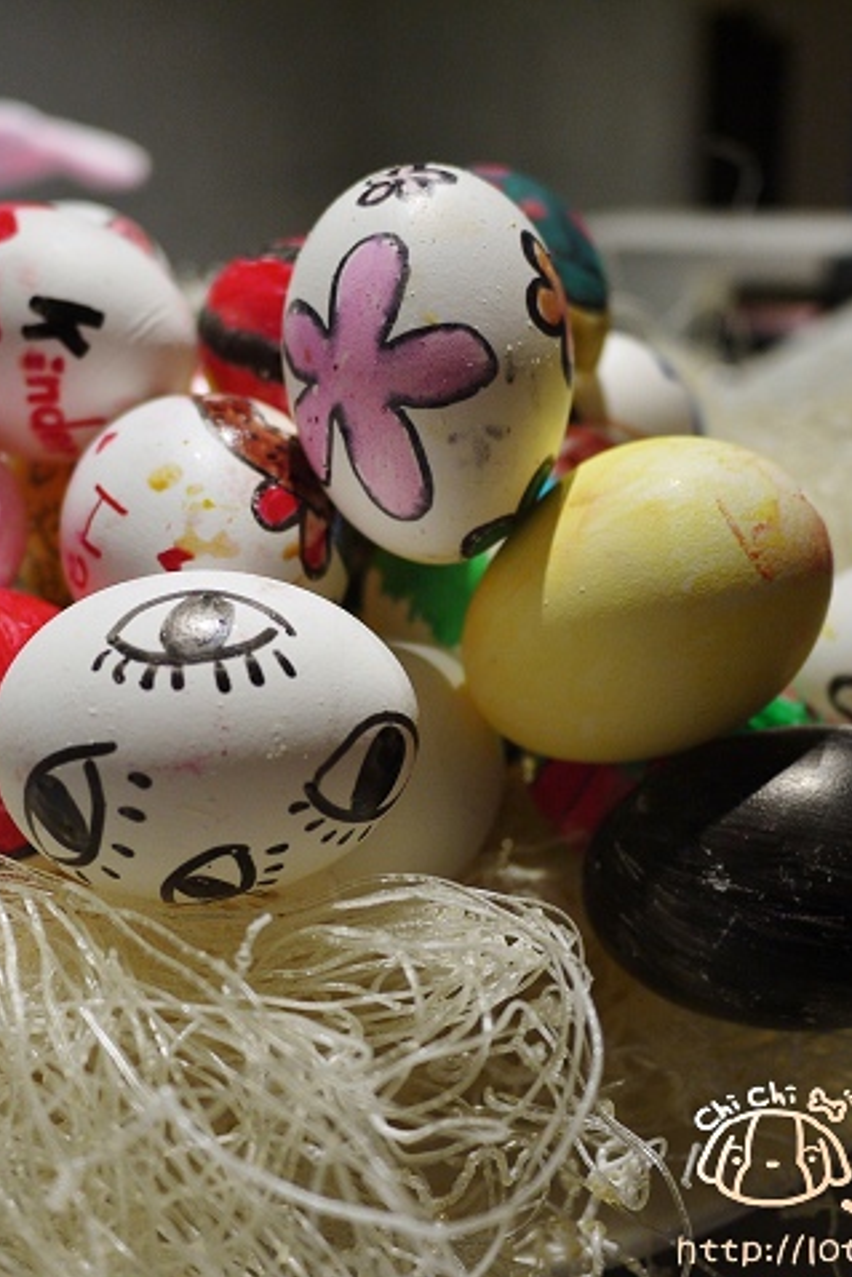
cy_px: 638
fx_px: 1383
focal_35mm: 39
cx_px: 433
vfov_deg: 49.5
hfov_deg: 34.2
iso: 200
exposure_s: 1/60
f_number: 2.5
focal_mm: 14
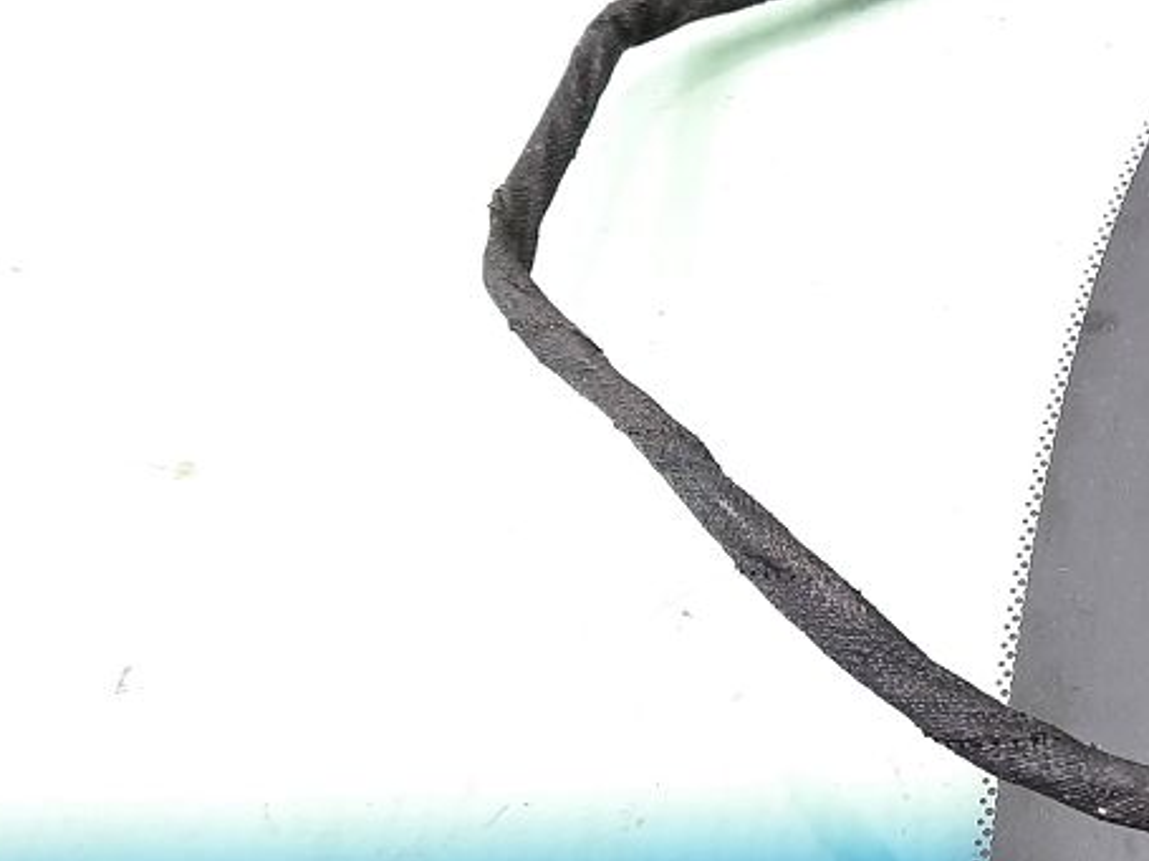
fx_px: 2190
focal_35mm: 66
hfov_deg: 27.2
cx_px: 1235
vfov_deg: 22.2
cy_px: 364
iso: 160
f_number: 2
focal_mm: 4.6
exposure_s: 1/50
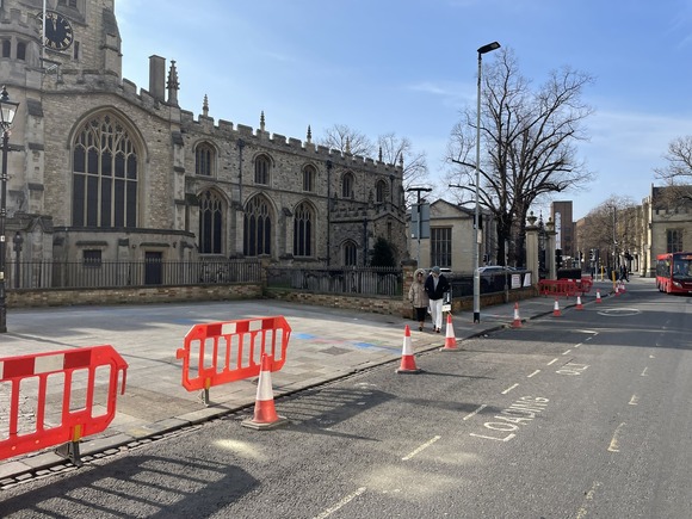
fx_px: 520
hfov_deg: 67.3
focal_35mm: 26
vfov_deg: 53.1
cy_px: 260
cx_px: 346
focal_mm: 4.2
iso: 50
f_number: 1.6
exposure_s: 1/3300
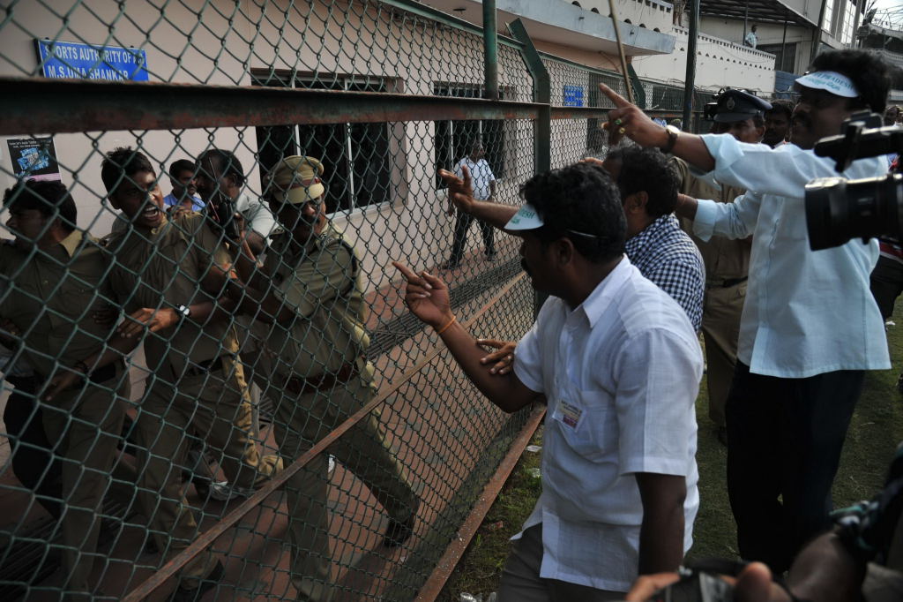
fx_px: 602
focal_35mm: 24
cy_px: 301
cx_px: 452
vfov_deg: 53.1
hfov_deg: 73.8
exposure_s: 1/400
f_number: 5
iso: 200
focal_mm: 24
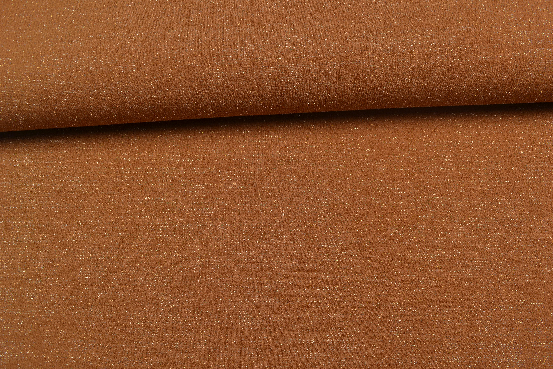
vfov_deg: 47.9
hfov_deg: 67.4
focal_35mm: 27
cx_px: 276
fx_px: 415
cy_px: 184
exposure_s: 1/15
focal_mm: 18
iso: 100
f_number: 8
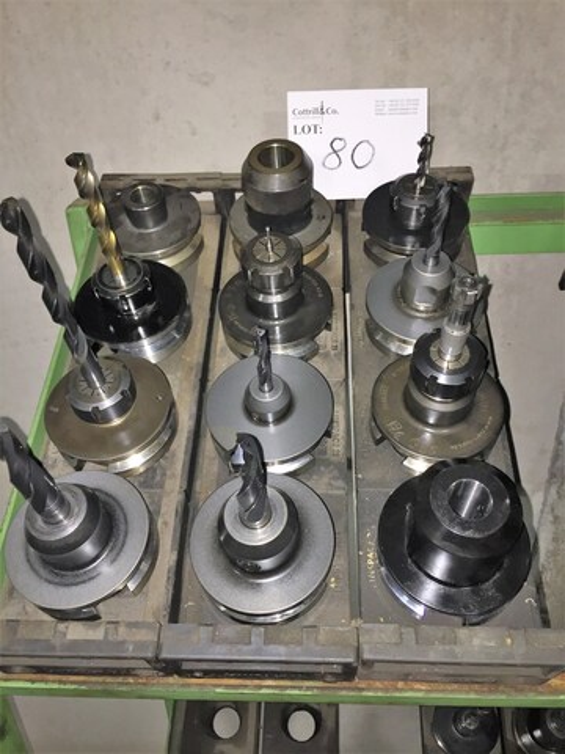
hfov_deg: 48.2
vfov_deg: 61.7
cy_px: 377
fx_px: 631
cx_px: 282
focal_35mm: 29
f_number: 2.2
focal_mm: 4.15
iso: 64
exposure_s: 1/17
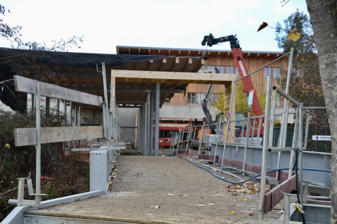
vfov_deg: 26.5
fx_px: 477
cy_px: 112
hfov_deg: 38.9
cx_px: 168
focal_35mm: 51
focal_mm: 34
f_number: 5.6
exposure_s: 1/125
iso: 200
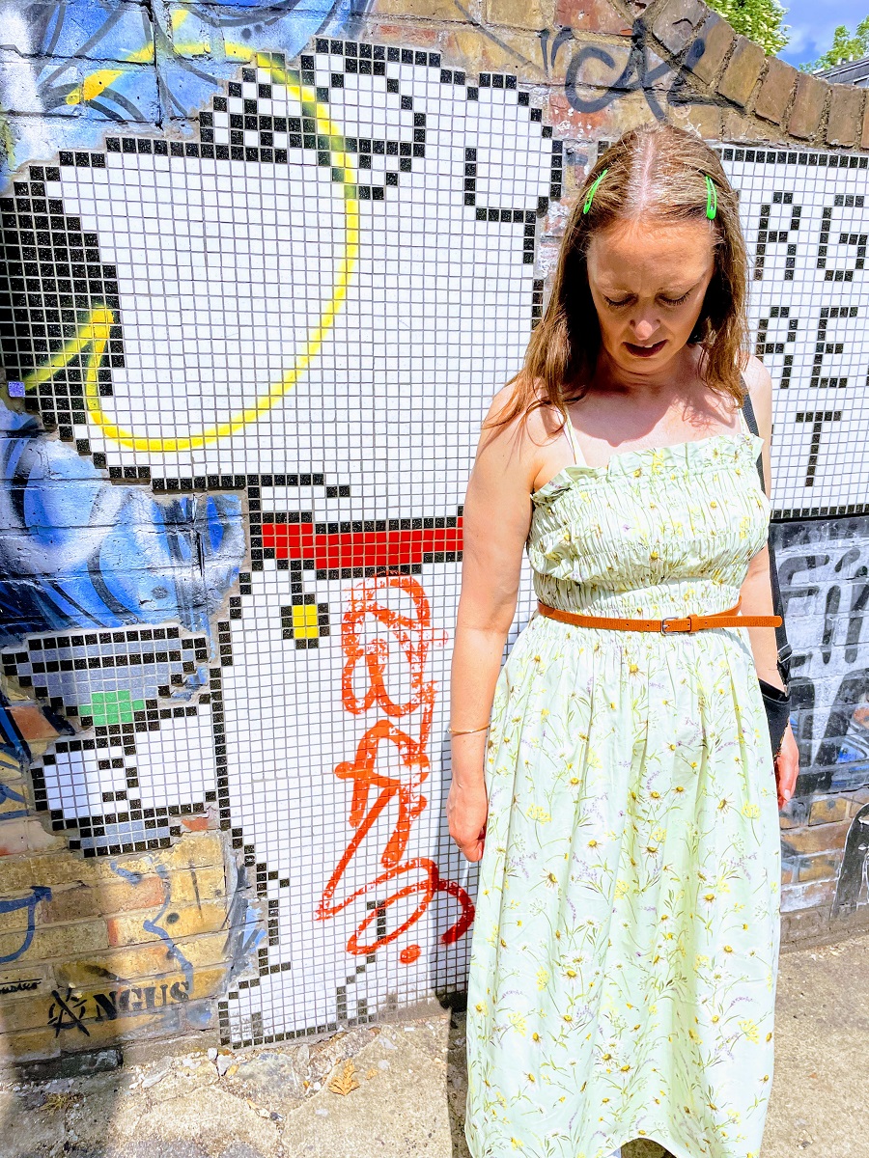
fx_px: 870
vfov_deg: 67.3
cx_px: 434
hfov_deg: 53.1
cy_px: 579
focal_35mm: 26
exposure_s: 1/6494
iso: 32
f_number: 1.6
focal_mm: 4.2
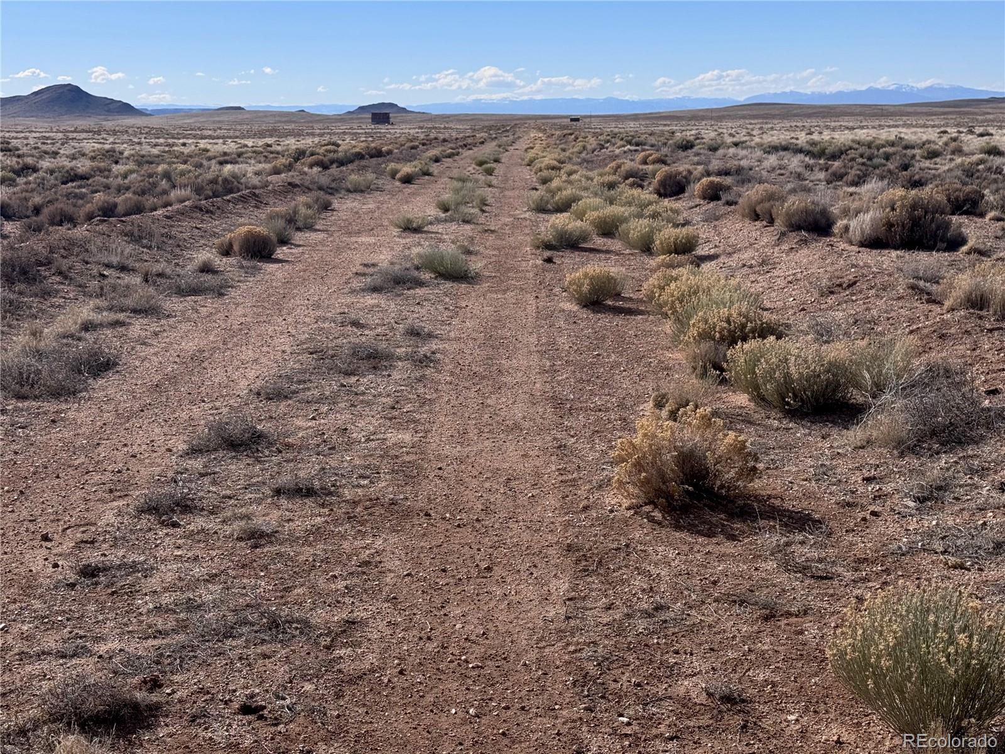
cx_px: 502
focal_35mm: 48
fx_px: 1394
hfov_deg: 39.7
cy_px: 377
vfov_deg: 30.3
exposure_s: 1/6410
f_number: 1.78
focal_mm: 6.76
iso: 64
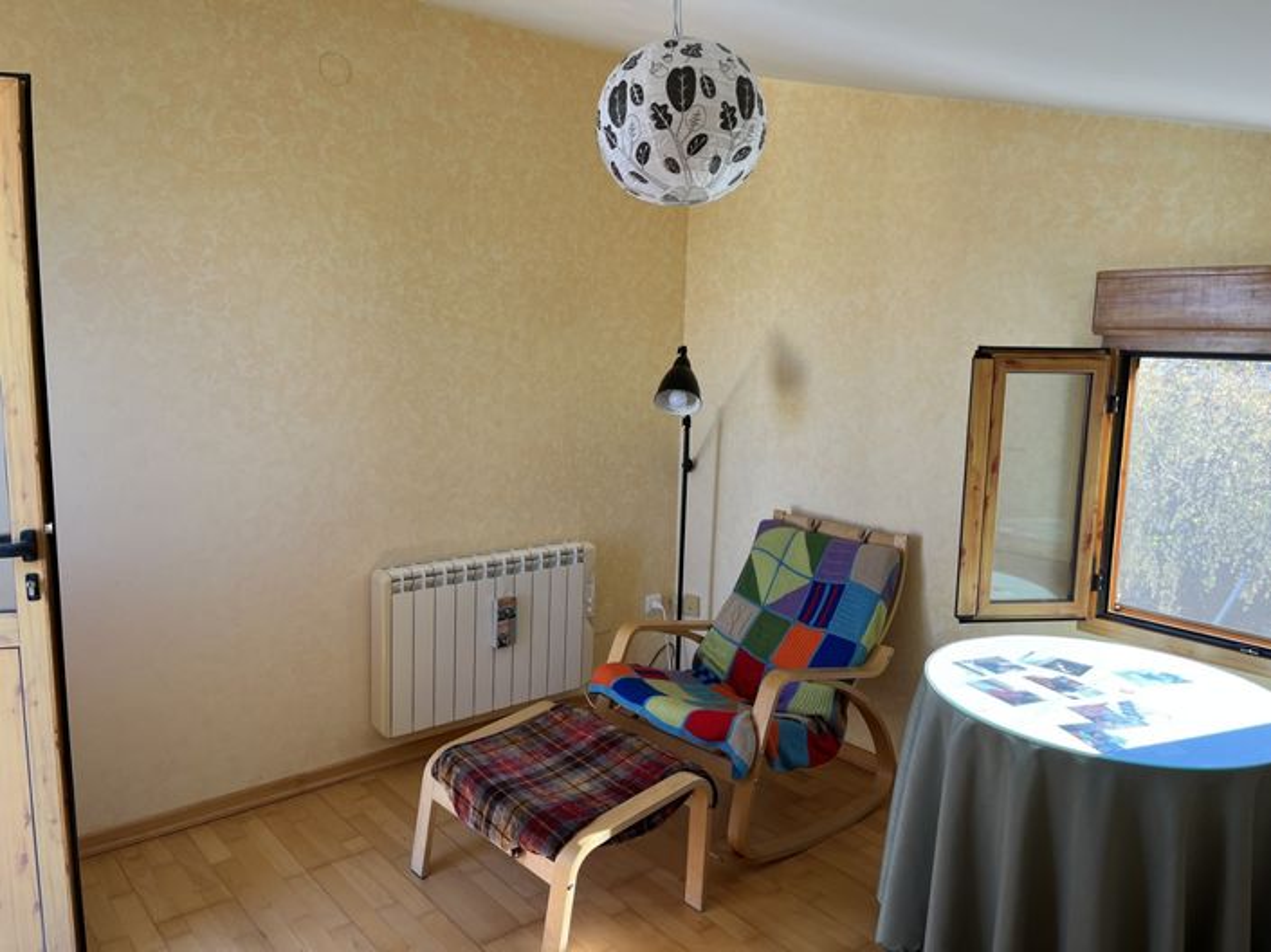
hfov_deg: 67.3
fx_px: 954
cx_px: 636
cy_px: 476
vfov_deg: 53.0
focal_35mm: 26
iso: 40
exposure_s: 1/153
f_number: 1.6
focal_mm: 5.1
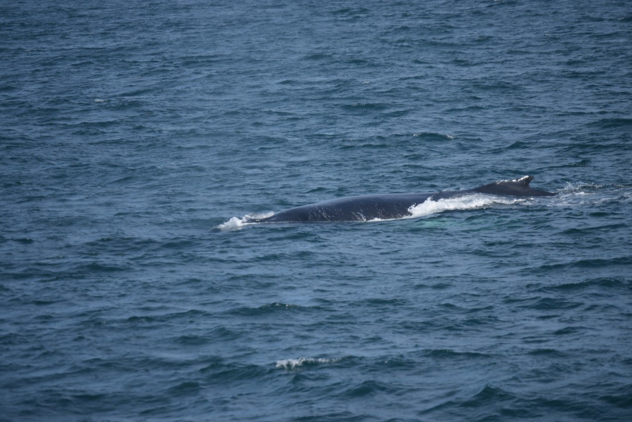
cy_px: 211
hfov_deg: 7.4
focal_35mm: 278
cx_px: 316
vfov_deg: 5.0
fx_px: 4871
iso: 200
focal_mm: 185
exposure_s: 1/1600
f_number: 5.6
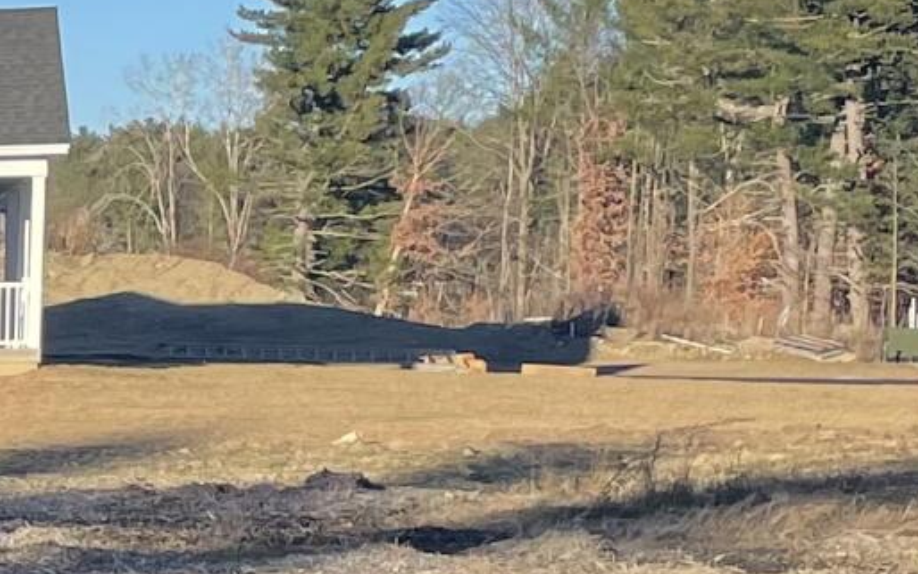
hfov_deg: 12.1
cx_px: -666
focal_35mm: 161
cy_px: 844
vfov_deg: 8.0
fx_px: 4027
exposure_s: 1/1887
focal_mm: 4.2
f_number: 1.6
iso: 32
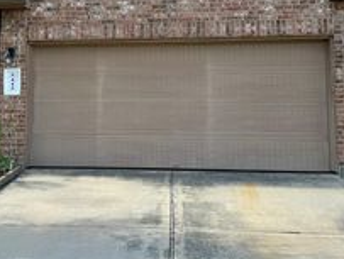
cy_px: 40
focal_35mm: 59
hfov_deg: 32.1
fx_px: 587
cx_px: 92
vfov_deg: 24.4
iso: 80
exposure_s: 1/2882
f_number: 1.78
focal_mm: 6.86
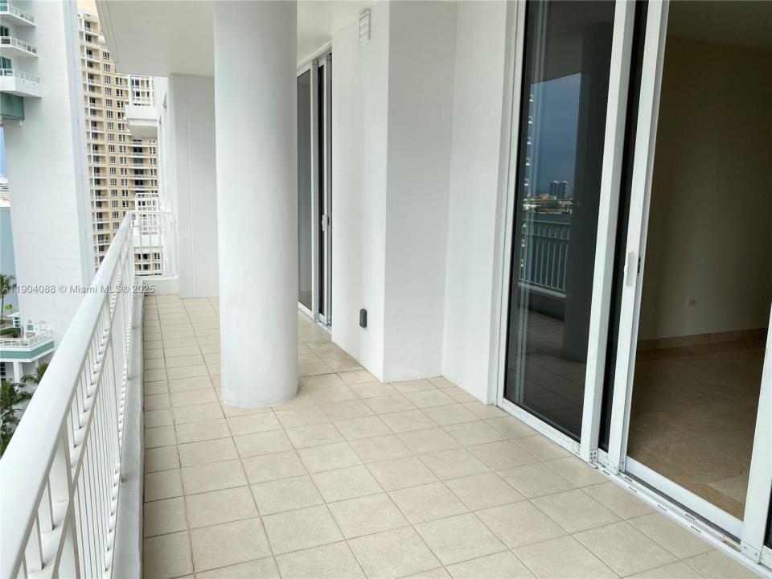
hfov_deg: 67.3
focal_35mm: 26
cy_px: 290
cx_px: 386
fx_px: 580
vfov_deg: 53.1
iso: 32
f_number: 1.8
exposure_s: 1/885
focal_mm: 4.25
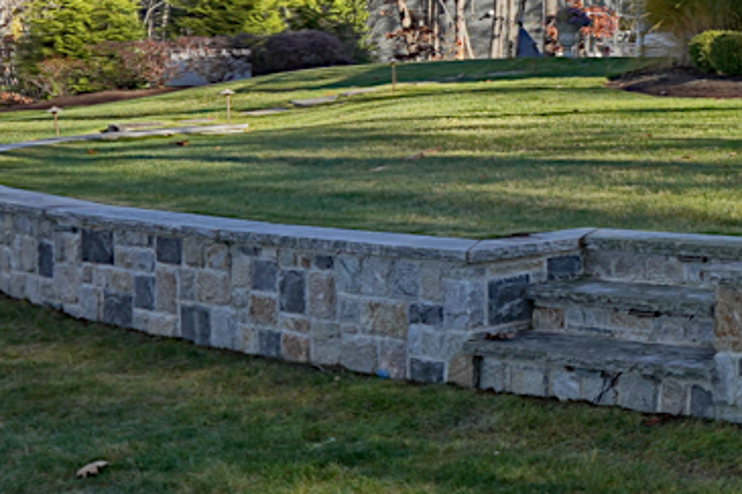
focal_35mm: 69
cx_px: 1321
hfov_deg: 20.7
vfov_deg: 19.5
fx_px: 1421
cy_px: 77
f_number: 5.6
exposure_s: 1/125
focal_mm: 14
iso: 100
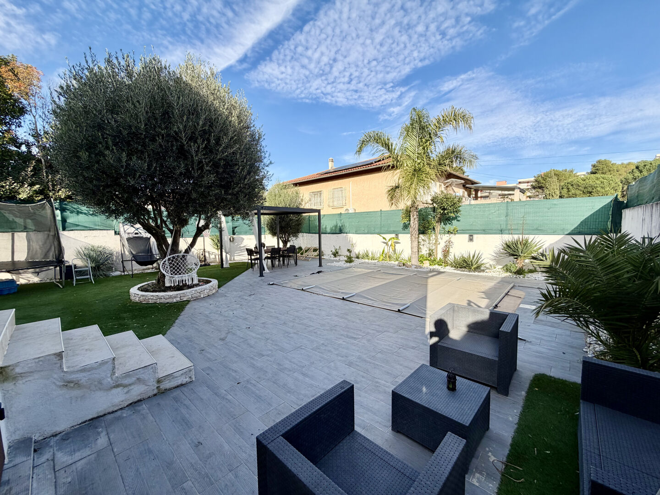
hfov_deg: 102.1
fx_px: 267
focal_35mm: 14
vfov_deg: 85.7
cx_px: 330
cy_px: 248
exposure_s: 1/770
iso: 40
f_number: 2.2
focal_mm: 2.22
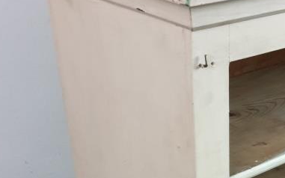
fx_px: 575
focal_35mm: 74
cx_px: 278
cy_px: 243
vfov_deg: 16.5
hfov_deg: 26.5
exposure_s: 1/50
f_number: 1.5
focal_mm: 4.3
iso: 400
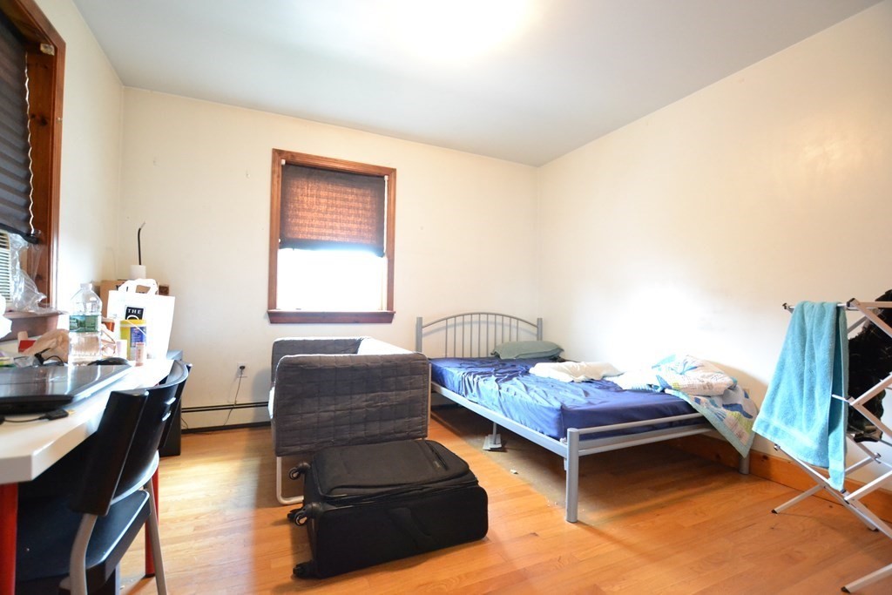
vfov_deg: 77.3
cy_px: 298
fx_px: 372
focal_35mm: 15
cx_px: 446
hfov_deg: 100.4
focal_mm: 10
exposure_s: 1/50
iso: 3200
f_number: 3.5
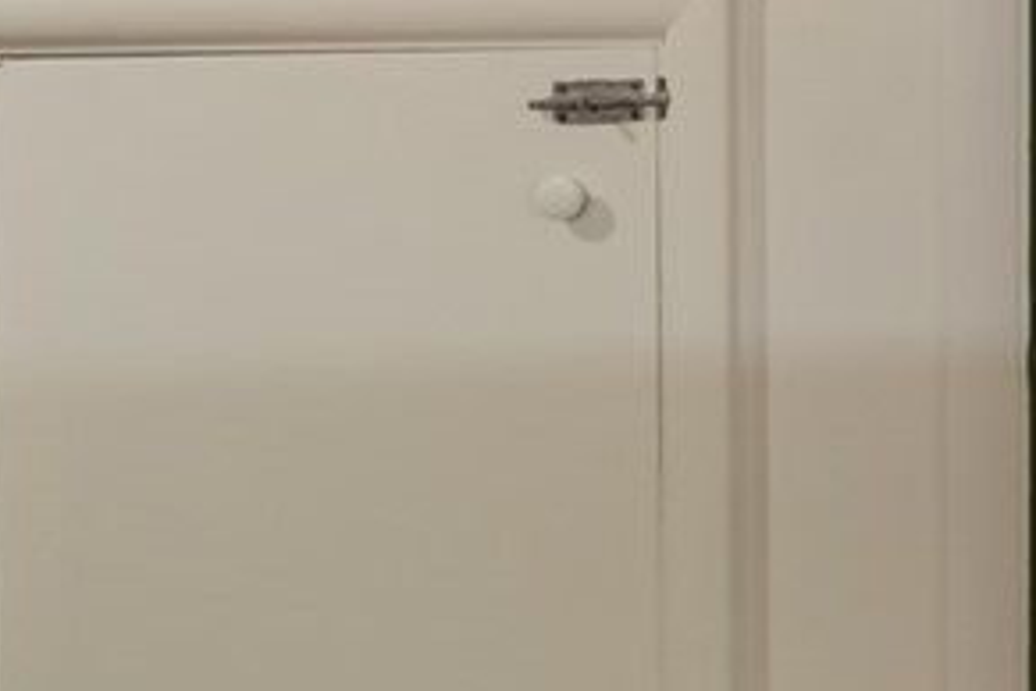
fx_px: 3444
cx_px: 2802
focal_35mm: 120
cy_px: -500
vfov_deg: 10.8
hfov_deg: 12.0
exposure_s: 1.3
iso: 250
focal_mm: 17.1
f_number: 9
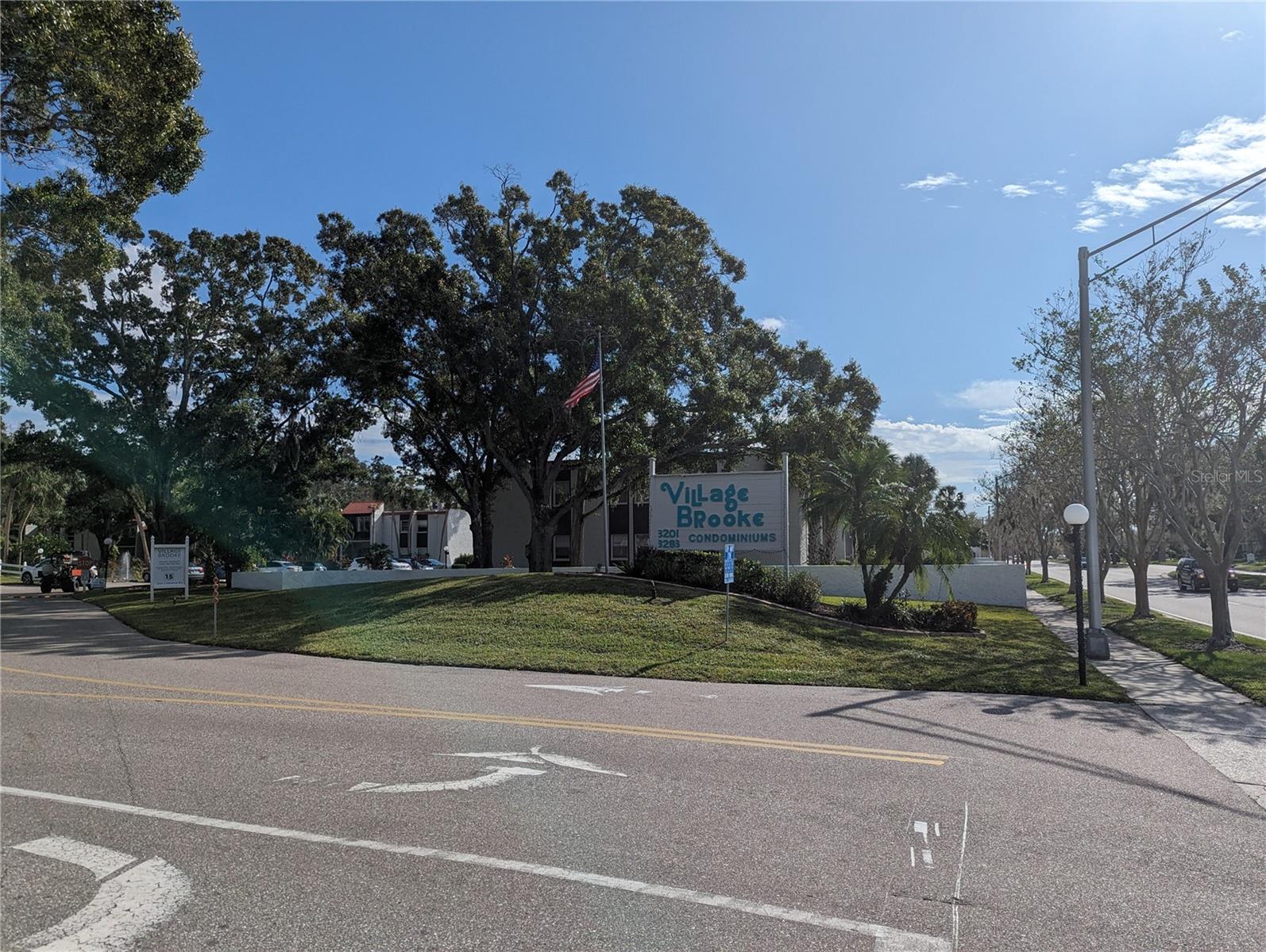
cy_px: 476
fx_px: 879
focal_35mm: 24
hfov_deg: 71.5
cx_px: 633
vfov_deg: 56.9
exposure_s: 1/5650
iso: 48
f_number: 1.85
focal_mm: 6.81
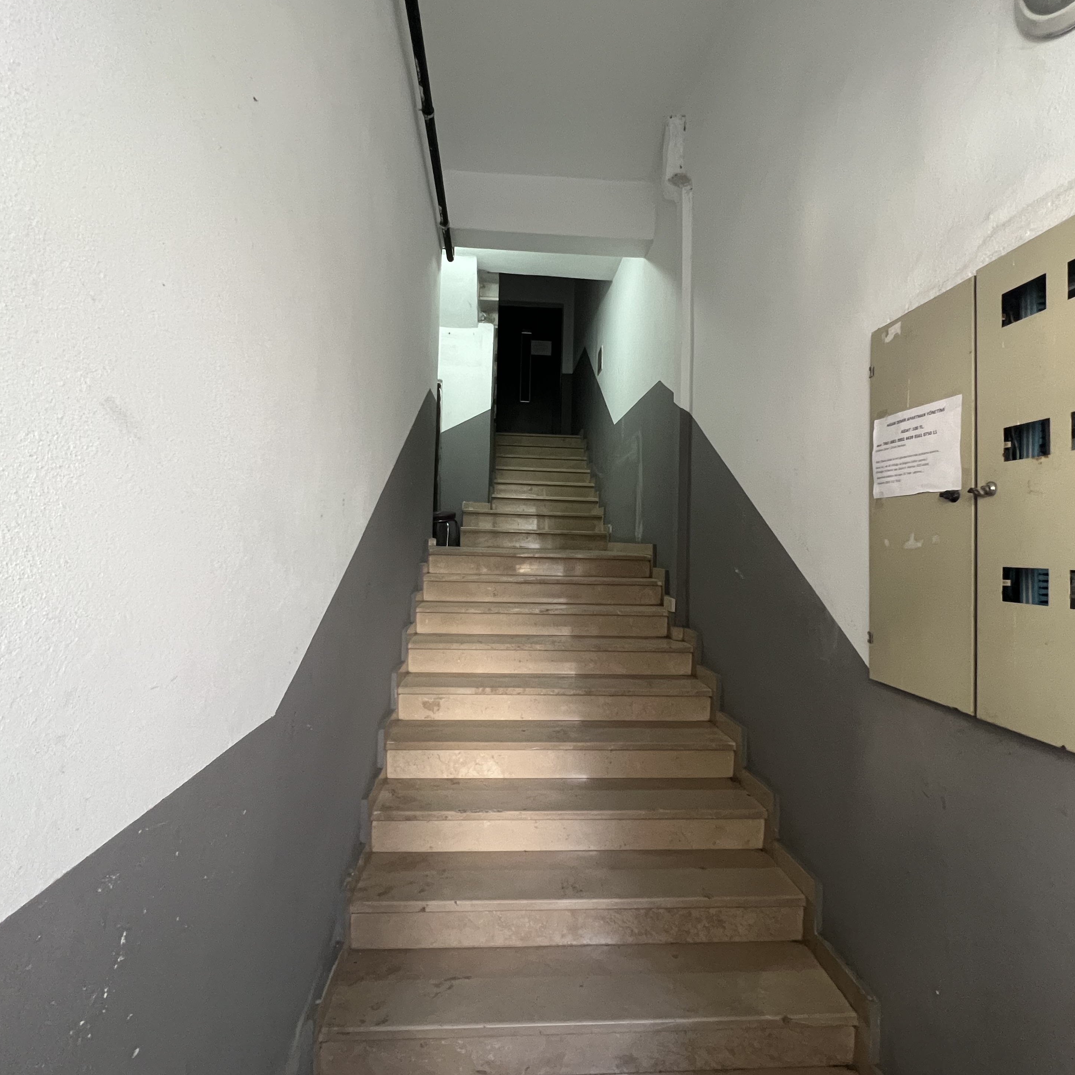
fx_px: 562
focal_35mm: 16
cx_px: 538
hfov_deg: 87.4
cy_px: 526
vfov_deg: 87.4
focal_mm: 1.57
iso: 500
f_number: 1.8
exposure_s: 1/50
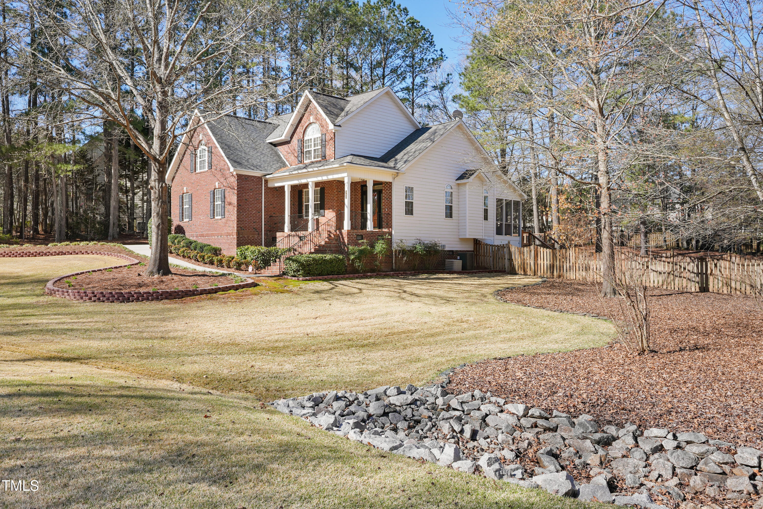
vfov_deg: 45.0
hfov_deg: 63.6
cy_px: 254
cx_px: 382
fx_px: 615
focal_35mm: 29
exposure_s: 1/30
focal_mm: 29
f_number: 8
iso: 125
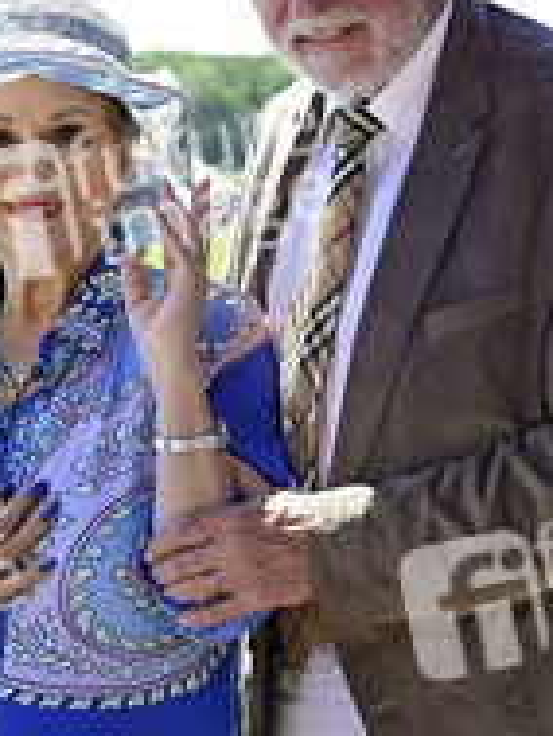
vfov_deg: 17.6
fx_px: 2383
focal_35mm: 112
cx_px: 245
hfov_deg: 13.2
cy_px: 393
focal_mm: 55
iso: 100
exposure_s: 1/200
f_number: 5.6
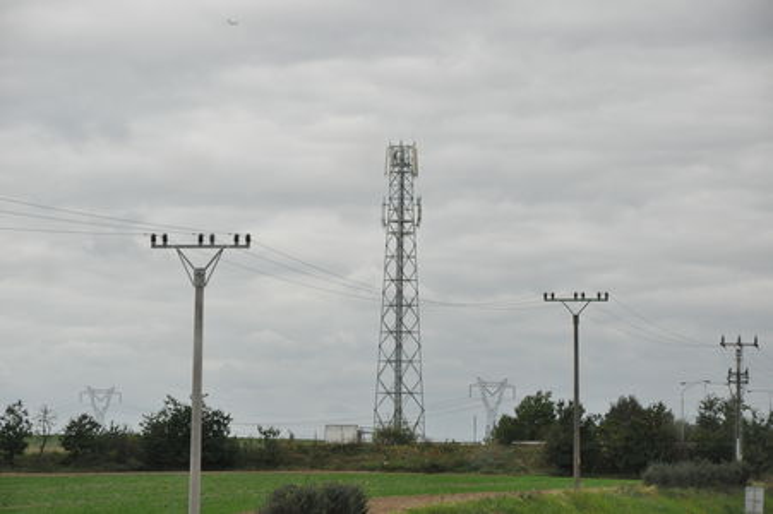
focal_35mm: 158
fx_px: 3379
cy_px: 257
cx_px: 386
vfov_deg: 8.7
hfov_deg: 13.0
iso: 1600
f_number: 10
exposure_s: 1/2500
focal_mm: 105
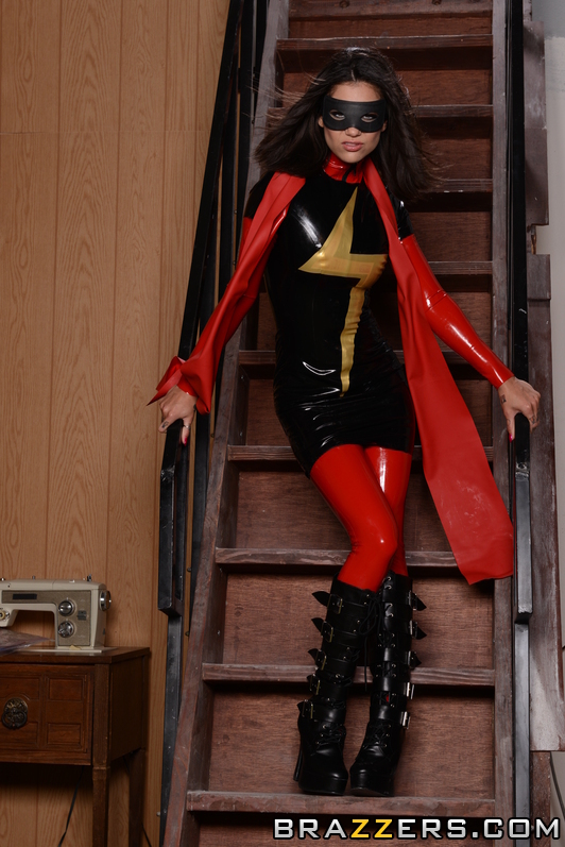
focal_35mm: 70
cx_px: 282
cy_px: 424
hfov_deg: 19.5
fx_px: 1646
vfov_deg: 28.8
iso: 250
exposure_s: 1/100
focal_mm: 70
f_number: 10
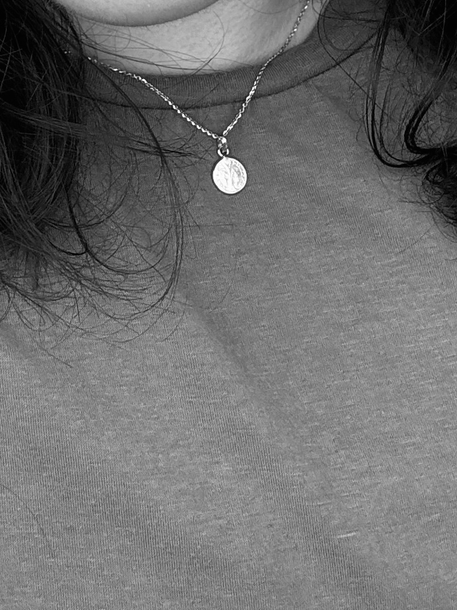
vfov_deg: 21.2
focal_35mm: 86
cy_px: -113
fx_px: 1514
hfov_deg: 17.1
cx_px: 117
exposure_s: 1/121
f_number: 1.9
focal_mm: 2.69
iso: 32
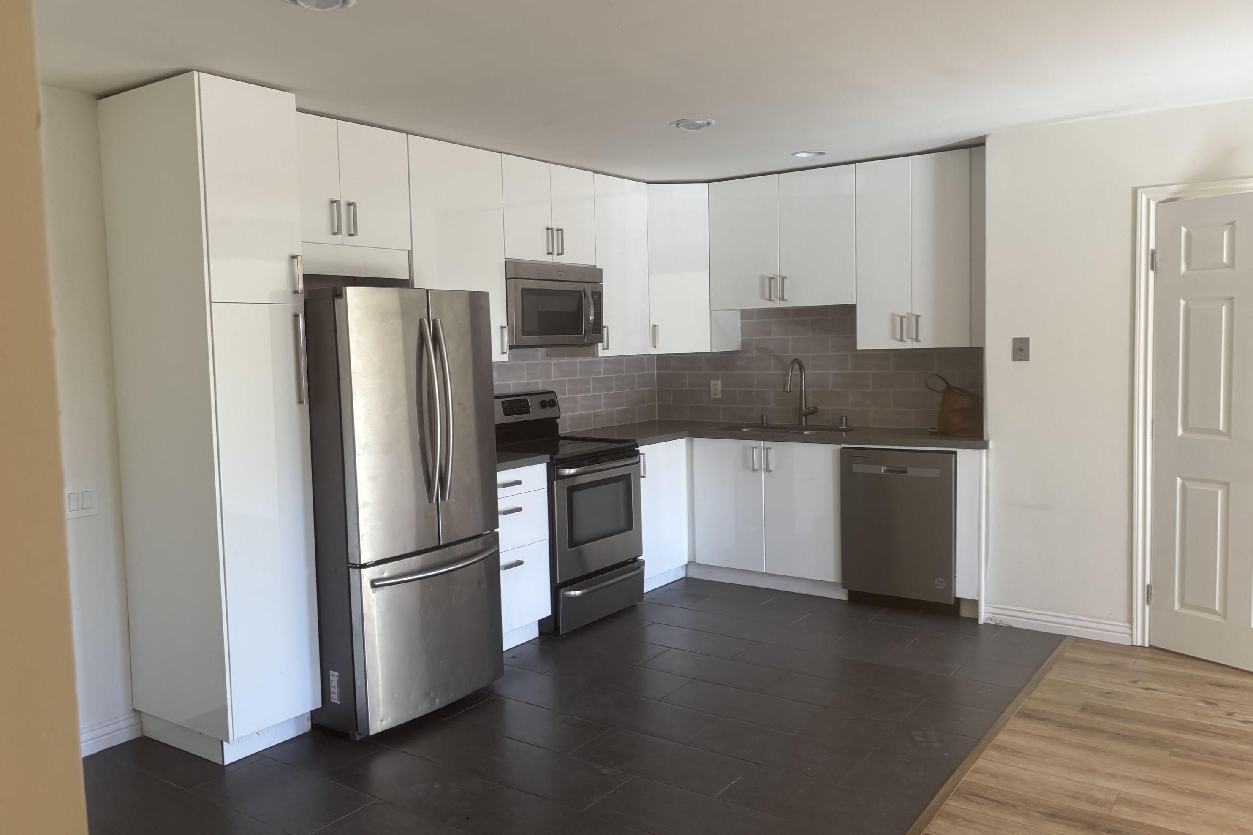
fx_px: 974
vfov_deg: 46.4
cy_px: 410
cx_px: 605
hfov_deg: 65.5
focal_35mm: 28
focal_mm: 5.96
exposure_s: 1/60
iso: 80
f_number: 1.6
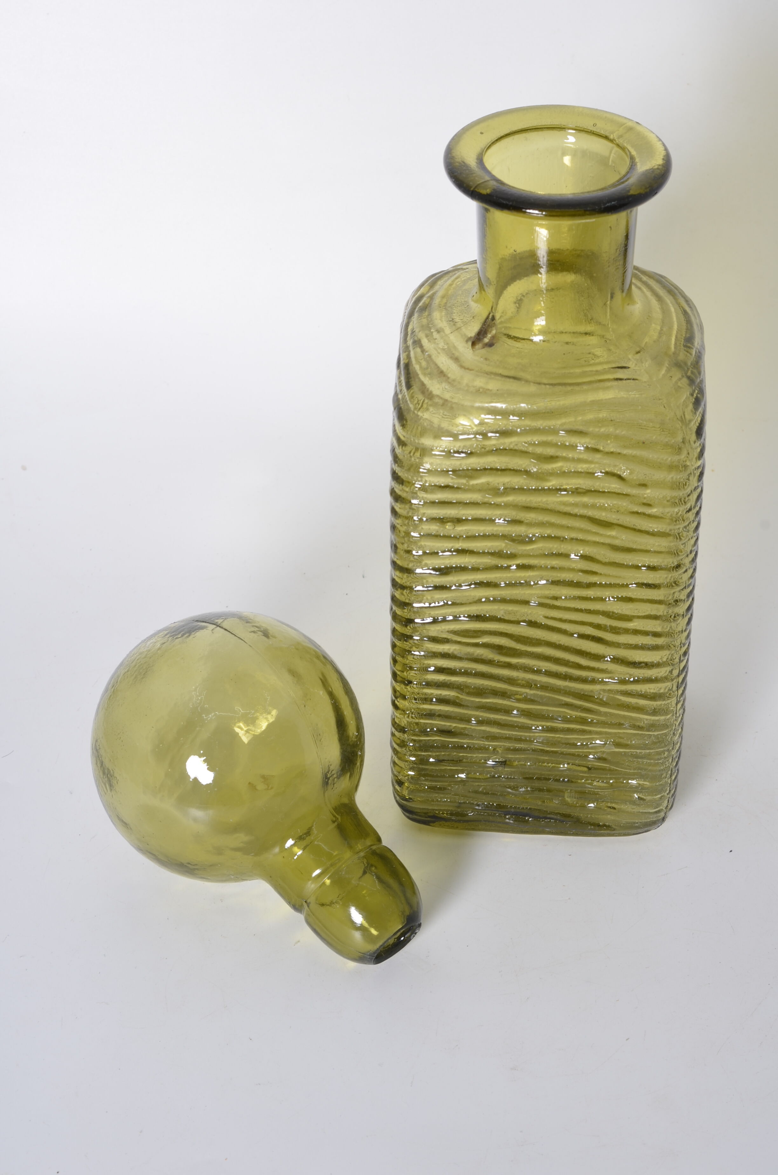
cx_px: 389
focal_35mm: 75
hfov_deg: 18.1
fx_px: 2442
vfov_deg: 27.0
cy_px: 588
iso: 100
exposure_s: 1/125
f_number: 11
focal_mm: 50
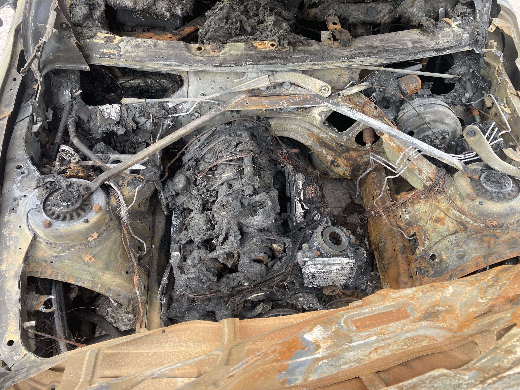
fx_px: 421
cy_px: 195
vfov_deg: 49.7
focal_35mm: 28
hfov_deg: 63.4
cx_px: 260
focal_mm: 3.99
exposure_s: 1/121
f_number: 1.8
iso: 50
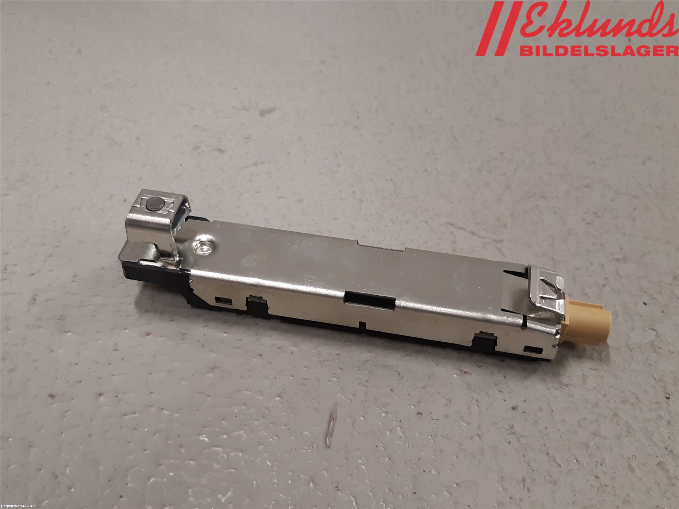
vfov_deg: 53.1
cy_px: 254
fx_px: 510
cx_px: 340
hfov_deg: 67.3
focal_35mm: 26
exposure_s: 1/50
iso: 100
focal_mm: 3.93
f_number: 1.7
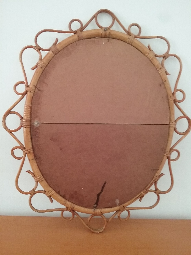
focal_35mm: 31
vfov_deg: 58.4
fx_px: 228
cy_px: 128
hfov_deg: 45.4
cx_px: 96
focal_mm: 3.3
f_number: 2.2
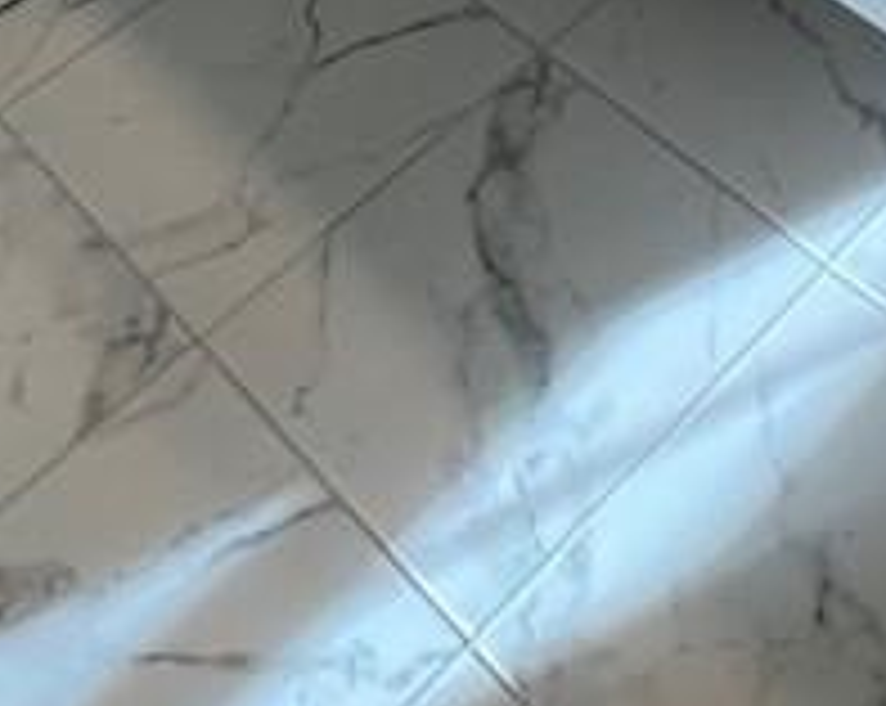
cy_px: -513
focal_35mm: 66
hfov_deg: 27.3
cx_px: 859
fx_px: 1728
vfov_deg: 18.7
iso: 50
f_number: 1.8
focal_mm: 1.57
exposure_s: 1/120
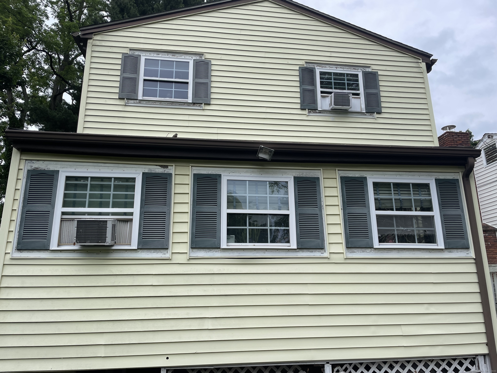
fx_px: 373
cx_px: 248
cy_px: 186
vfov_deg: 53.1
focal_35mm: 26
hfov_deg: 67.3
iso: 32
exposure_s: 1/716
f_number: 1.6
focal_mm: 4.2
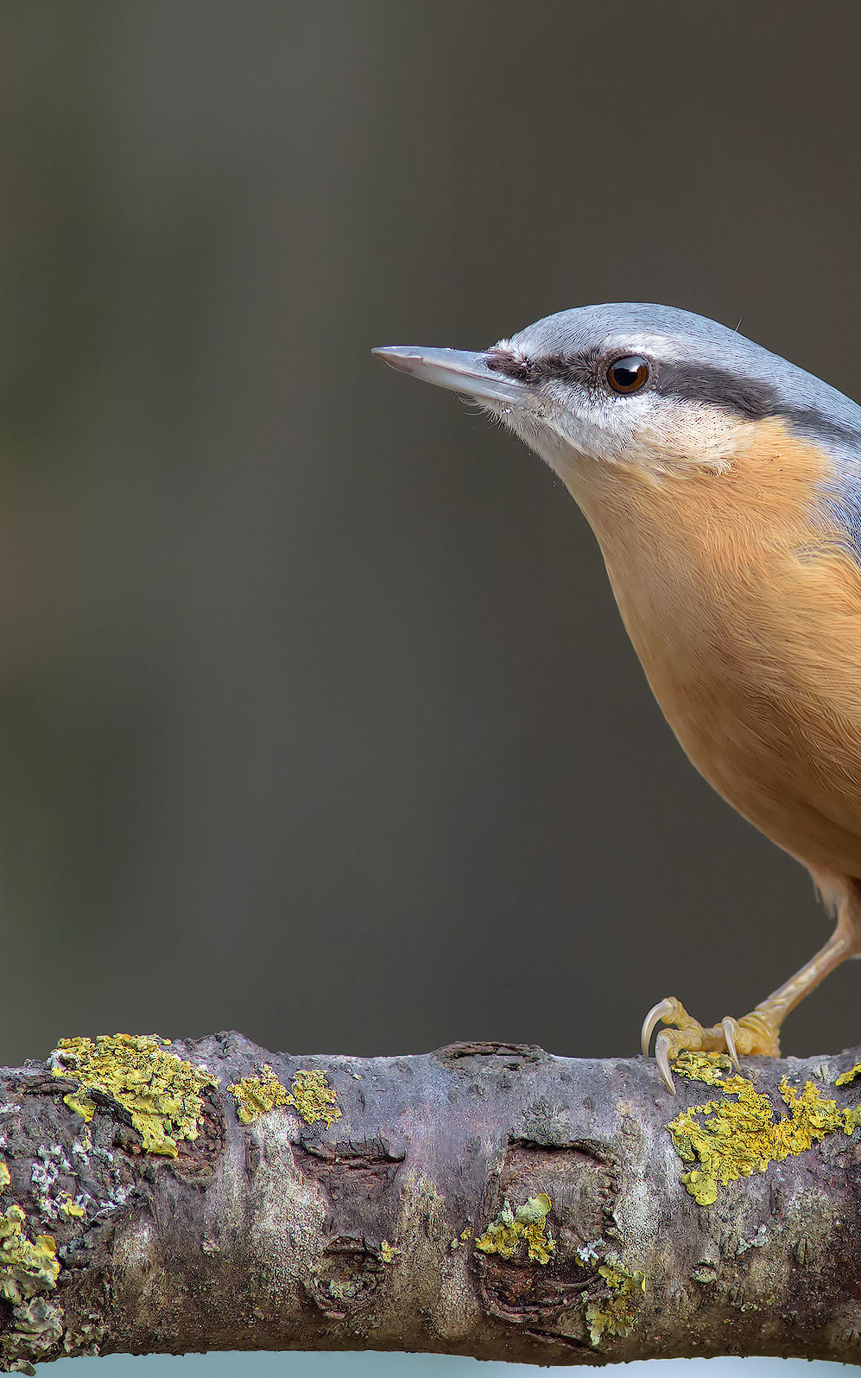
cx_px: 693
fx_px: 15542
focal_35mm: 414
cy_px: 690
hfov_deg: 3.2
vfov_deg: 5.1
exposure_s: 1/320
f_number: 5.6
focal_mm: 180
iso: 1100
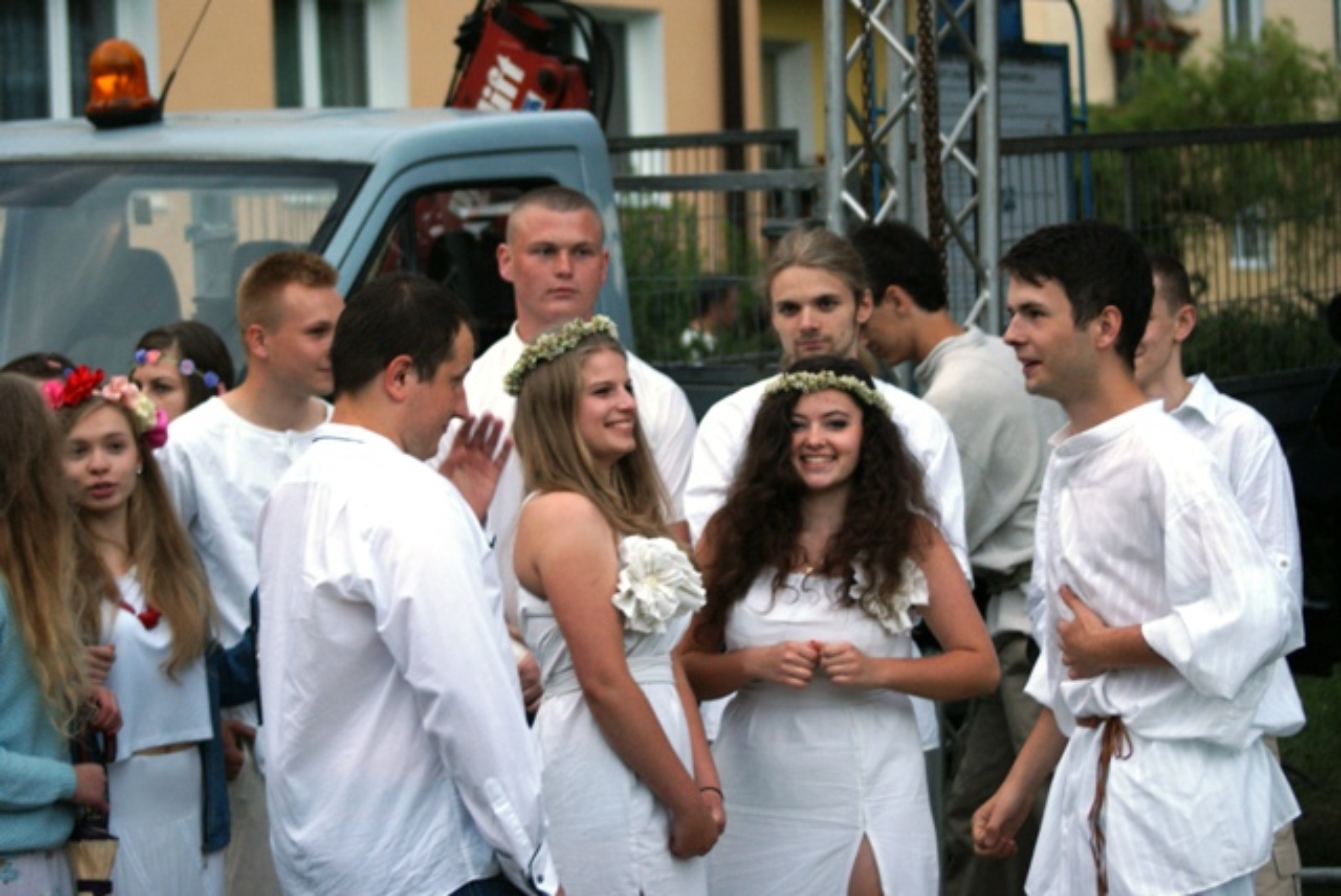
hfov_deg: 18.2
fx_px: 4194
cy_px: 448
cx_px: 670
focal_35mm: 112
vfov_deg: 12.2
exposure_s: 1/125
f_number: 4.5
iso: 320
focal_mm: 75
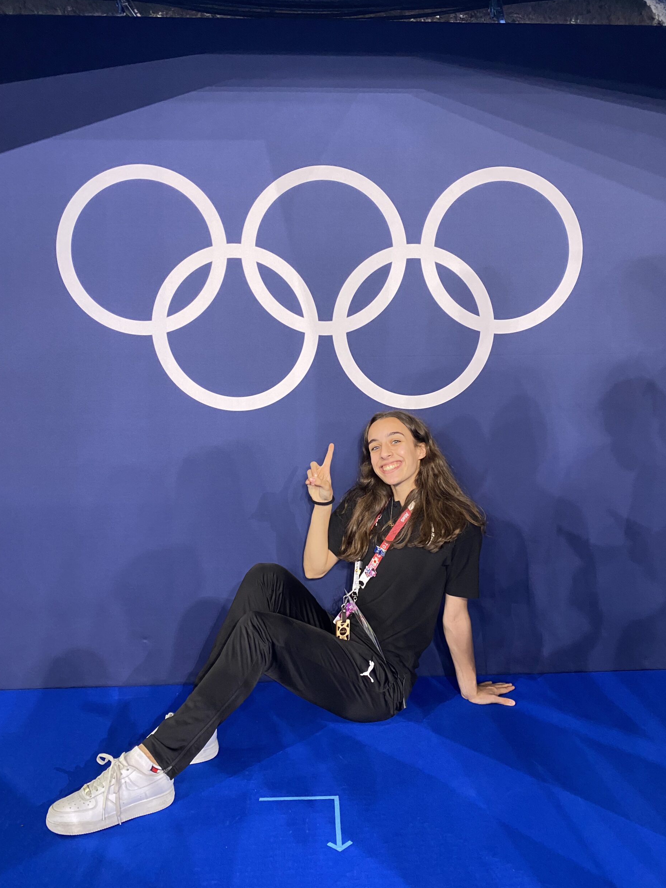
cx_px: 344
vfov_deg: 65.3
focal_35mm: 27
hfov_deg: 51.3
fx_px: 693
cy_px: 436
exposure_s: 1/50
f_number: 1.8
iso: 320
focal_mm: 4.25
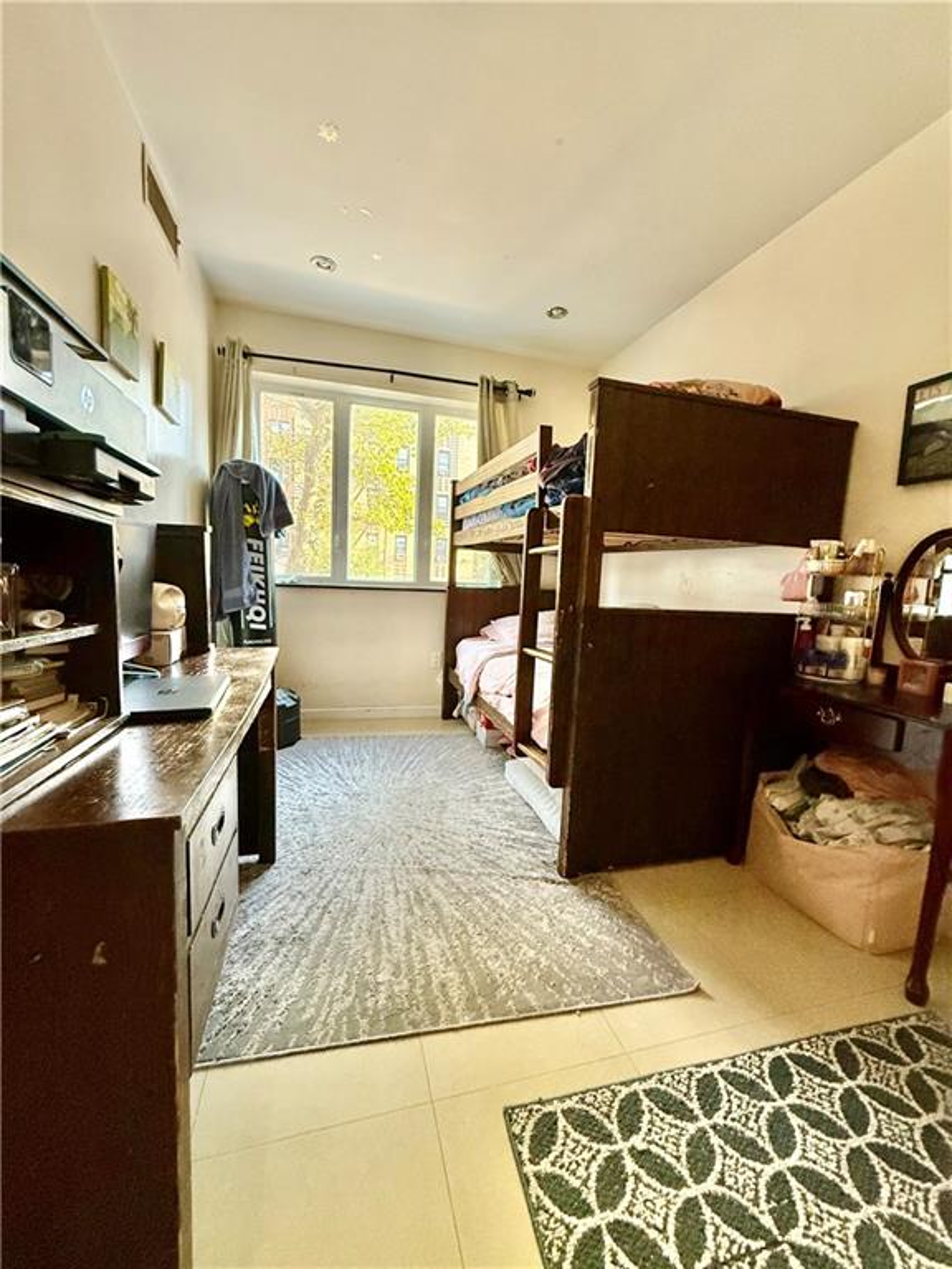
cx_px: 476
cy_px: 634
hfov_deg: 85.7
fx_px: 513
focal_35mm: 14
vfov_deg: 102.1
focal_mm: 2.22
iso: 320
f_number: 2.2
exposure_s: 1/88
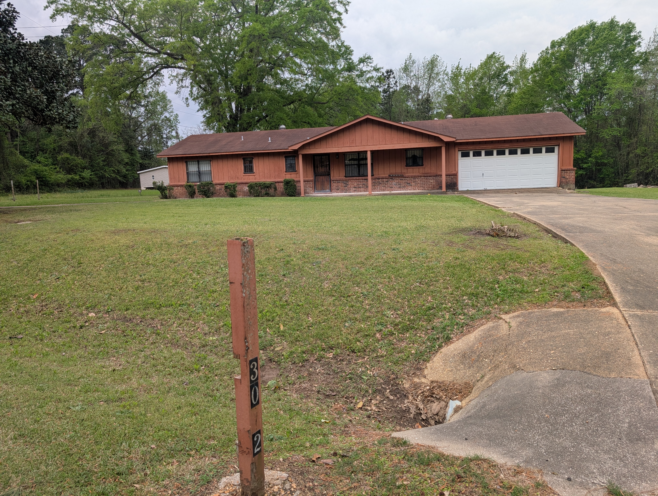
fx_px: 457
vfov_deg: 56.9
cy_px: 248
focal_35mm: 24
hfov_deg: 71.5
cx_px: 329
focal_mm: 6.9
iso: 21
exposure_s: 1/270
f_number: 1.68
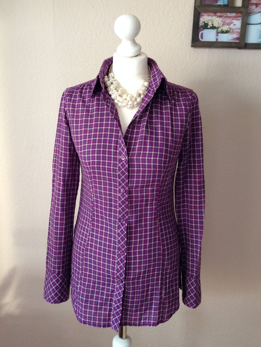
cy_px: 177
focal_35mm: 37
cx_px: 123
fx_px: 372
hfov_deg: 38.7
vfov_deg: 50.1
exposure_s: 1/20
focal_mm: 4.12
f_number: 2.4
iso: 160
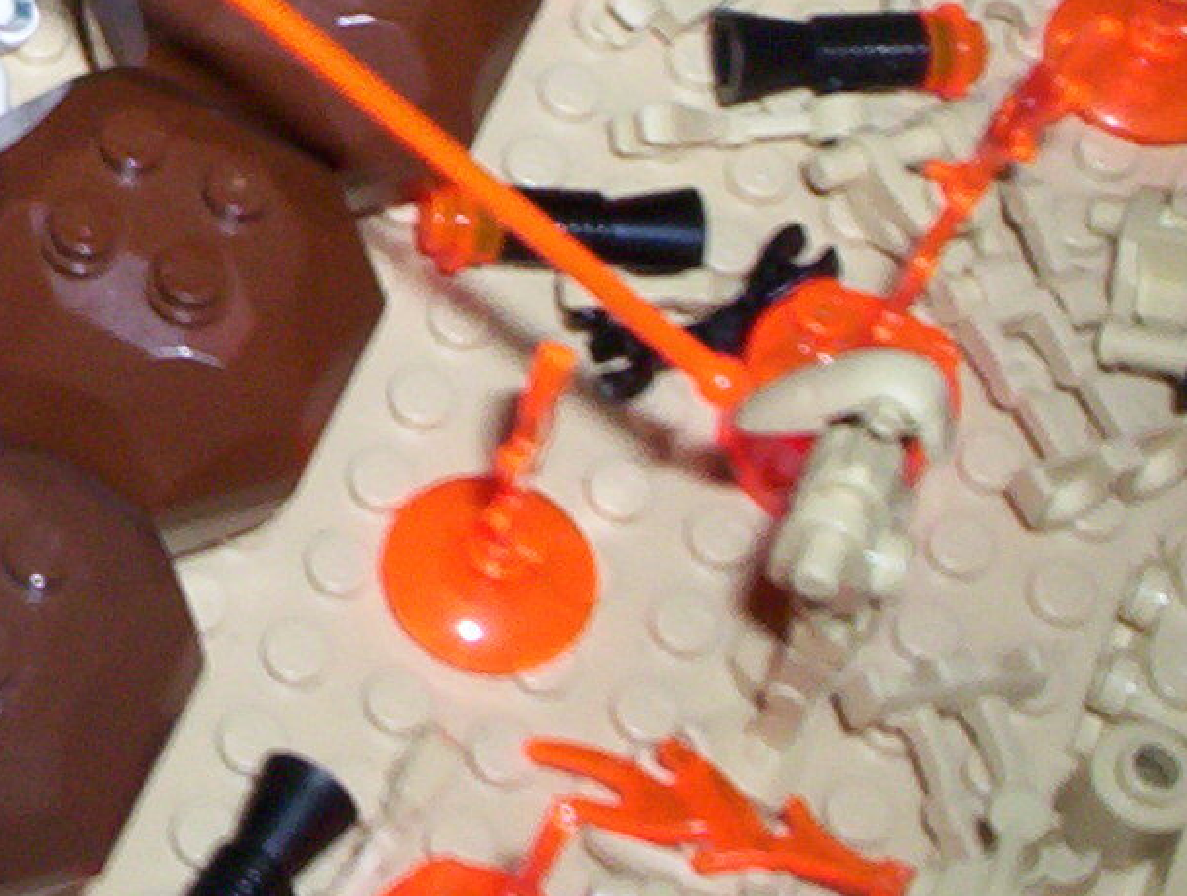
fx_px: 3506
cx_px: -293
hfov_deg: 18.1
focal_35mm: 102
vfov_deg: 14.4
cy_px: 27
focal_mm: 4.99
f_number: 4.5
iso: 140
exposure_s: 1/60
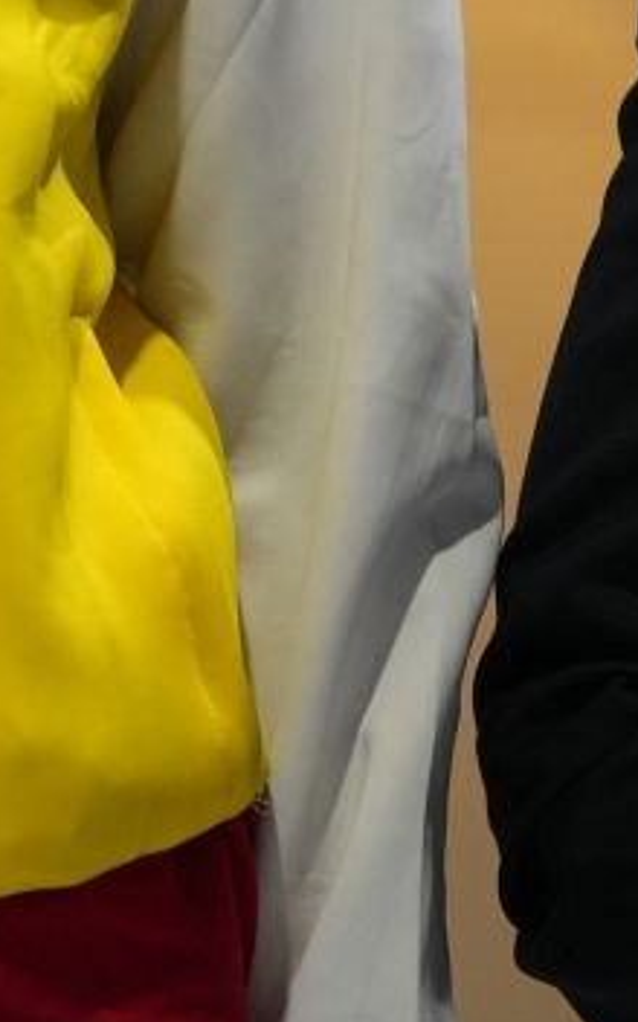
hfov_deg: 1.3
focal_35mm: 1042
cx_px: -487
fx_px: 28989
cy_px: -499
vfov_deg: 2.0
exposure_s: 1/250
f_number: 2.8
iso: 1600
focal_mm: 200
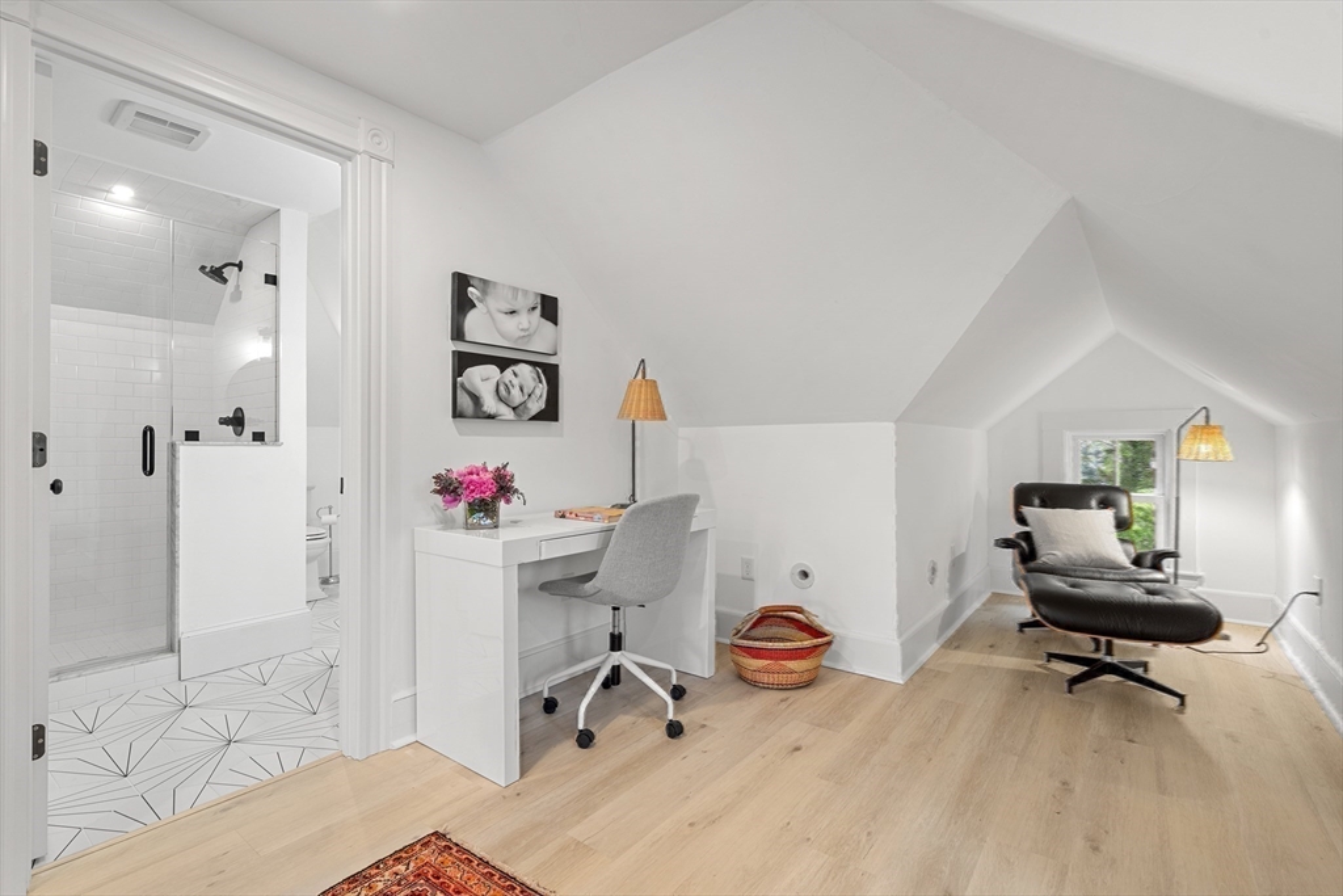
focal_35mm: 16
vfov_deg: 73.8
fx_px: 597
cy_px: 448
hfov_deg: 96.7
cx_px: 672
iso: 320
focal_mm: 16
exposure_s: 1/2
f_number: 8
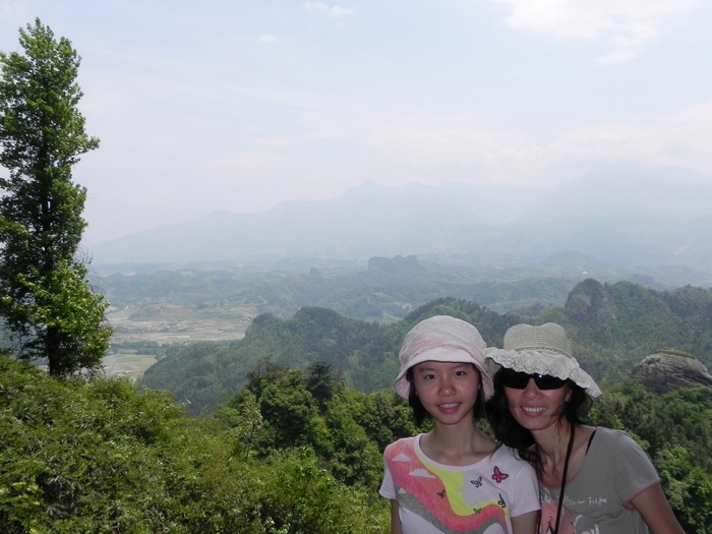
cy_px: 267
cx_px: 356
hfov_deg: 55.4
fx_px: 679
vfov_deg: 42.9
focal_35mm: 33
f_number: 7.1
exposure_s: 1/364
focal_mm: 5.9
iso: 160
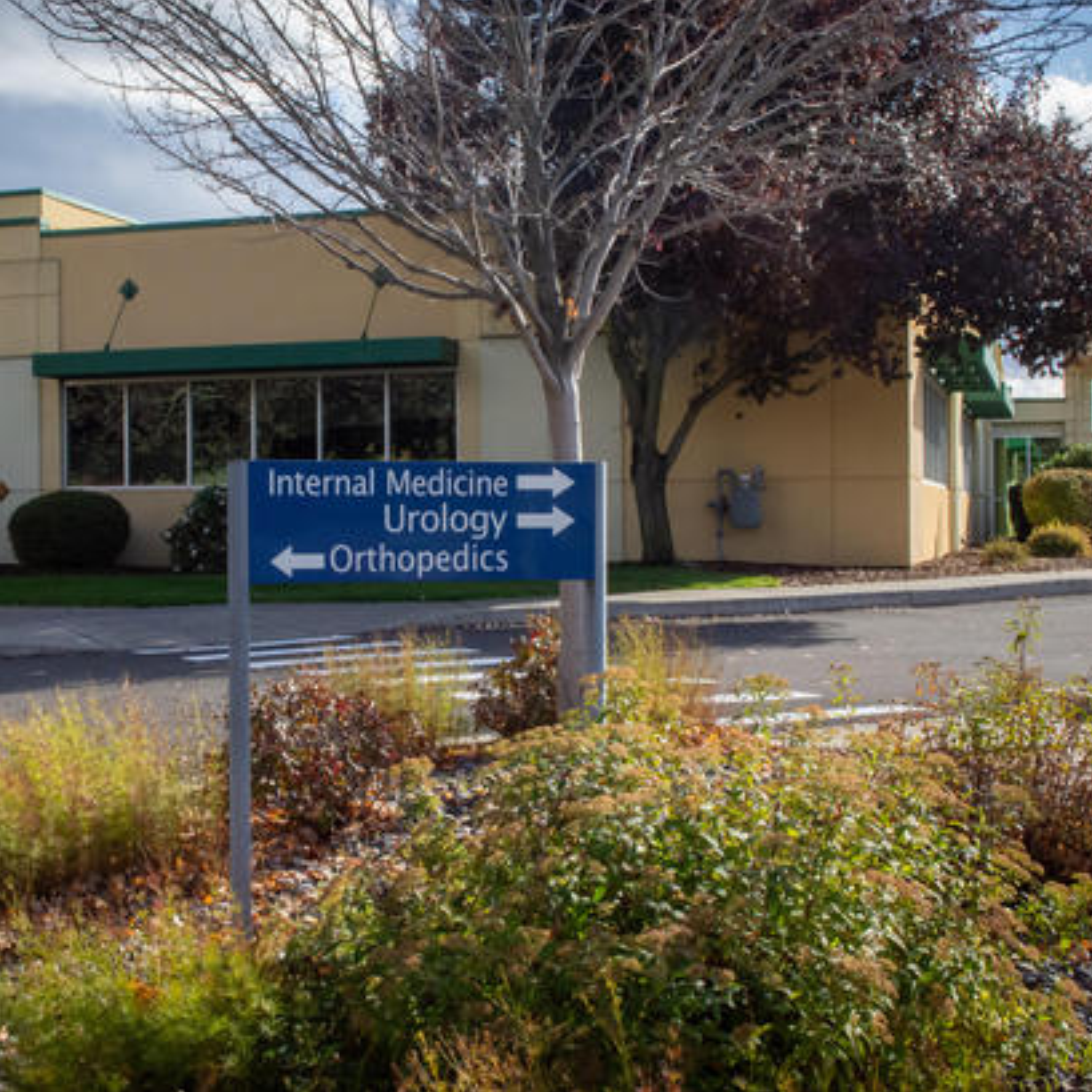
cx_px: 396
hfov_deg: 31.5
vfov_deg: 31.6
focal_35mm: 54
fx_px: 1927
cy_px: 546
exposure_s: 1/800
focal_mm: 28
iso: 1600
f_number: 14
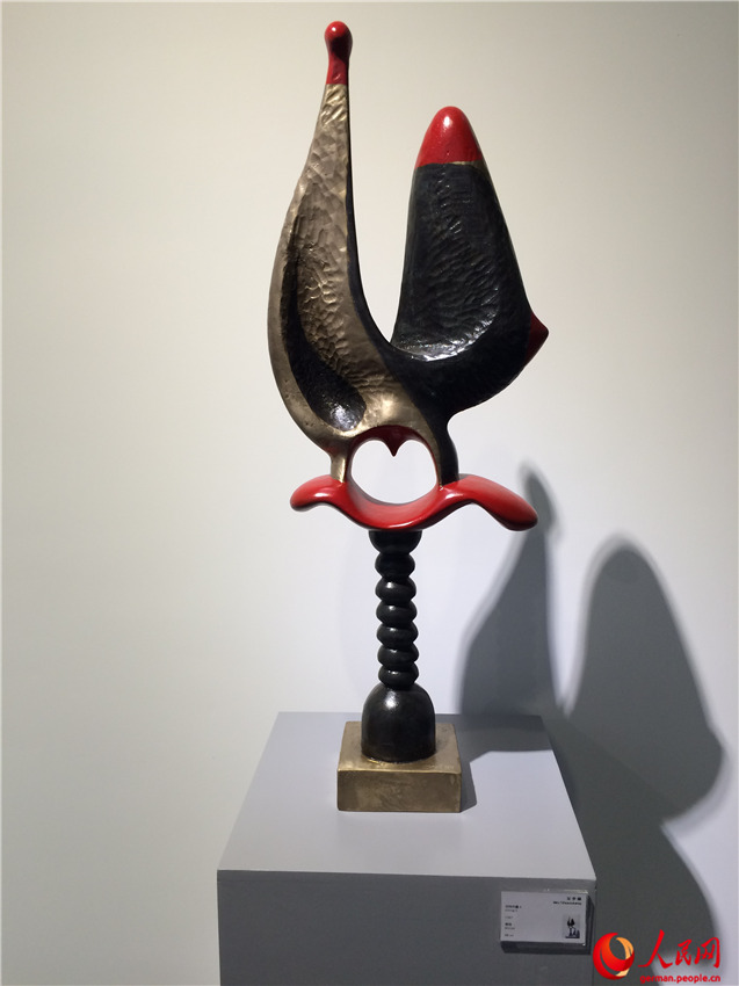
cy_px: 493
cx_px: 370
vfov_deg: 61.7
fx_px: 826
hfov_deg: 48.2
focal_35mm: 29
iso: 32
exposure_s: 1/33
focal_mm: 4.15
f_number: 2.2
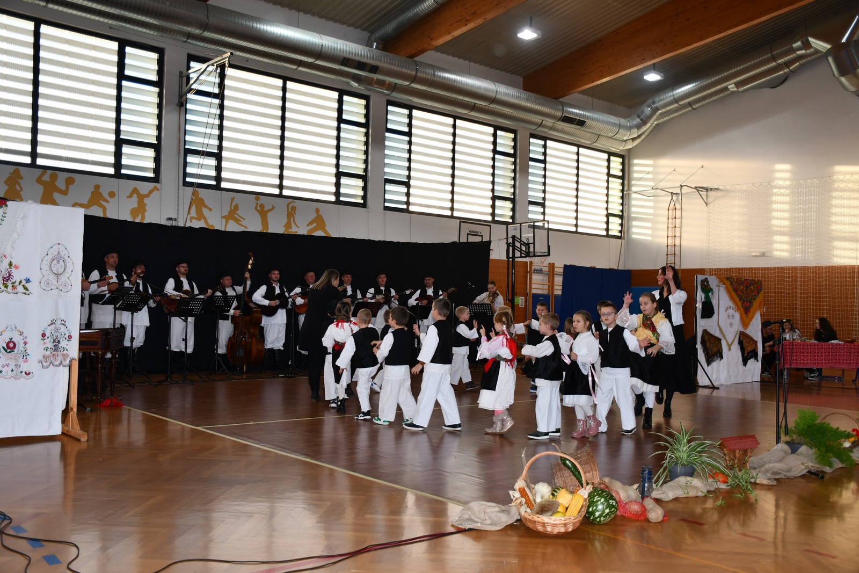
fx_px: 811
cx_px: 430
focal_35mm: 34
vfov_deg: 38.9
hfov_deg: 55.8
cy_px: 286
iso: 280
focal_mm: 23
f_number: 3.8
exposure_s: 1/125
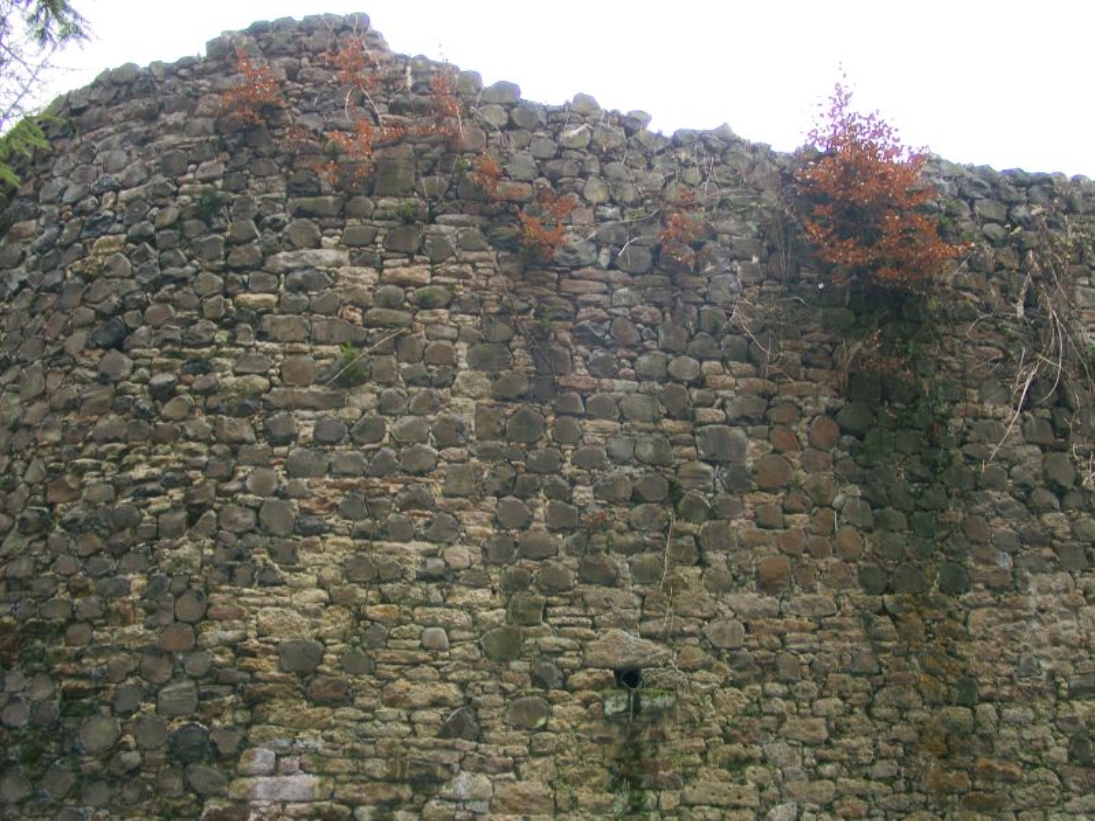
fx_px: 1076
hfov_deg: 54.0
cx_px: 548
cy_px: 410
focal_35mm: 34
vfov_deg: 41.8
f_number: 2
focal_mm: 7.13
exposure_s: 1/30
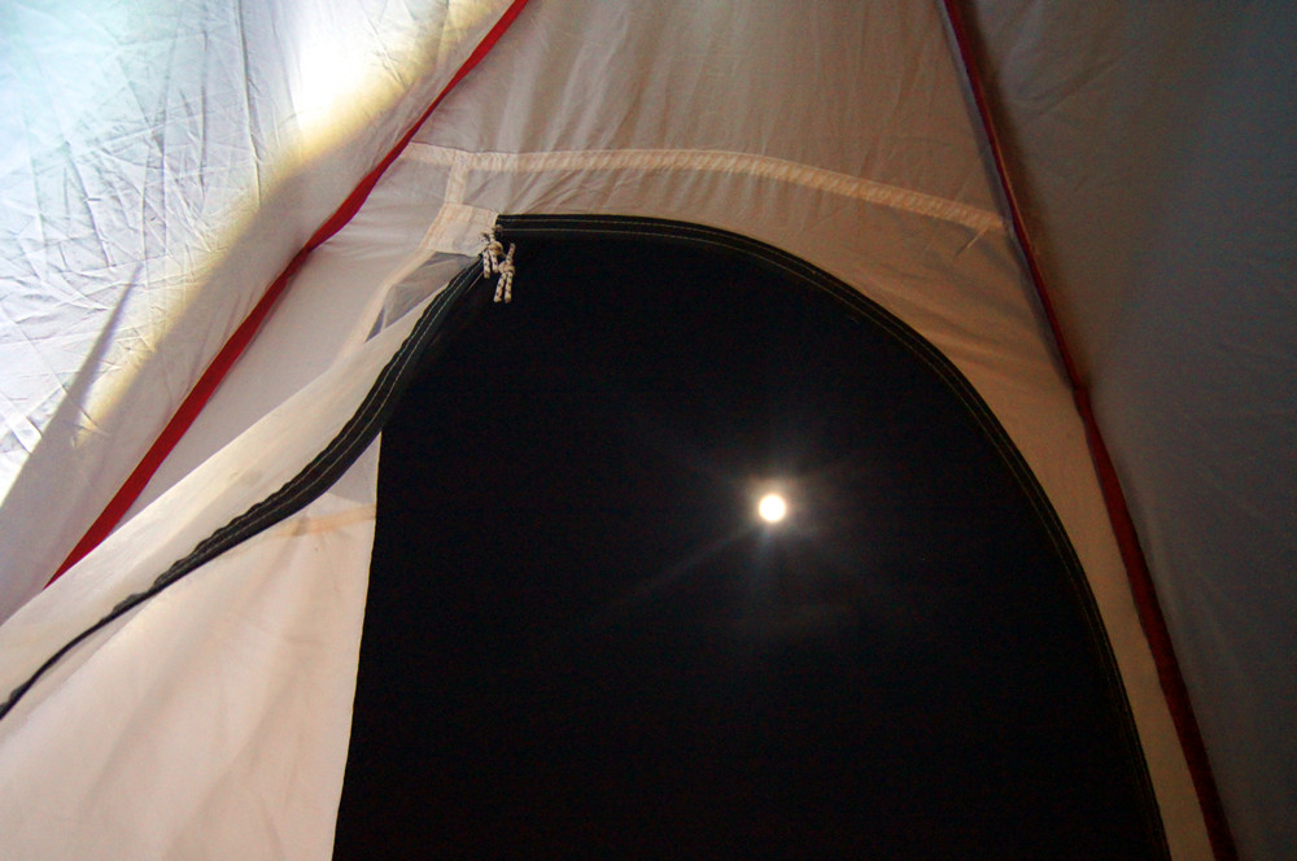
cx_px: 648
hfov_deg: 57.3
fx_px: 1187
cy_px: 430
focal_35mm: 33
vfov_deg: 39.9
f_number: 4
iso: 6400
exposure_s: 1/40
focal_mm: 22
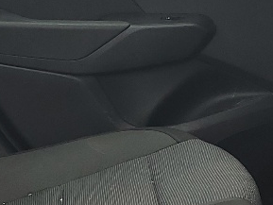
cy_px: 116
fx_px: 1136
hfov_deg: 13.5
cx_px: 7
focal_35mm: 144
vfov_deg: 10.3
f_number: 1.5
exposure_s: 1/125
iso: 50
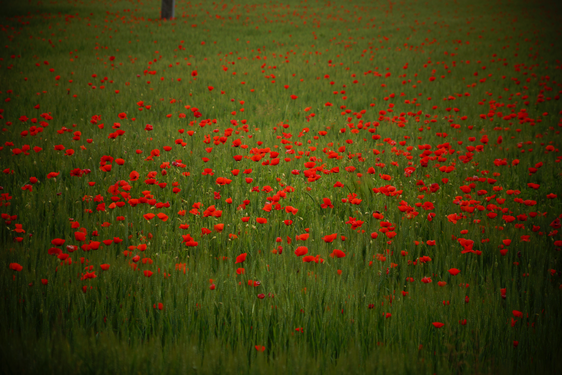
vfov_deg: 7.6
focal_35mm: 180
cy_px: 188
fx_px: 2810
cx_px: 281
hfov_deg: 11.4
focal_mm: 120
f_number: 5.6
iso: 160
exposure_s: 1/1600
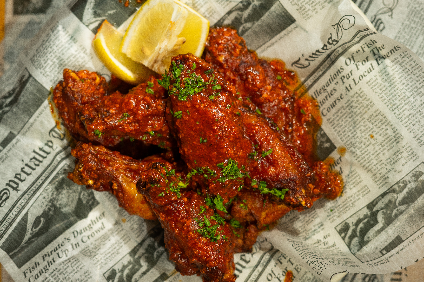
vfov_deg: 27.0
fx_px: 589
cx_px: 212
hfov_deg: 39.6
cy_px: 141
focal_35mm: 50
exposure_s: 1/100
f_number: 5
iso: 640
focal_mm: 50
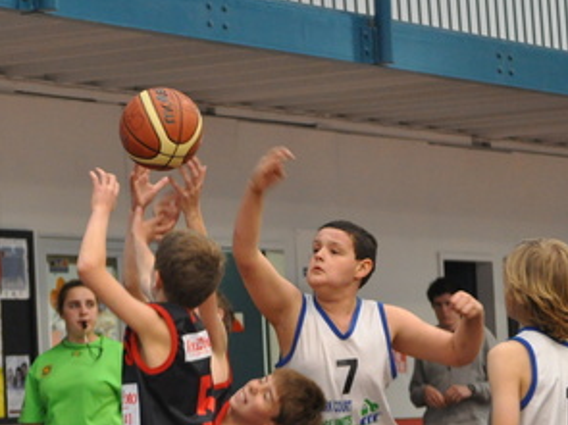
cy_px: 189
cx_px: 183
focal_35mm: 203
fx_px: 3330
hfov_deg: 9.7
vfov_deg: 7.3
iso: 1600
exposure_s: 1/100
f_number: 4.2
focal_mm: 65
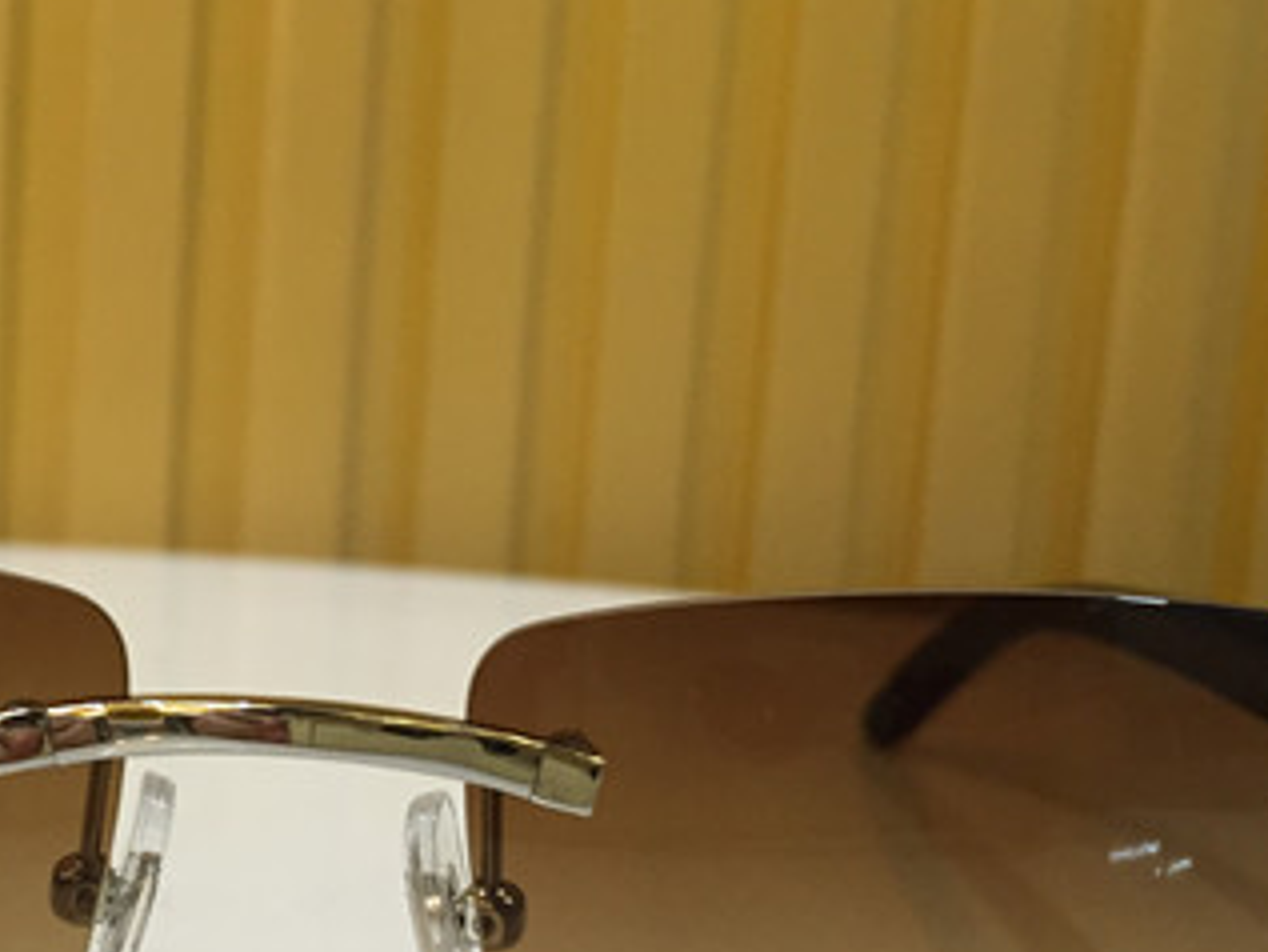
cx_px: 328
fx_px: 2345
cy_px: 622
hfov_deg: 29.8
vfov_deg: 22.9
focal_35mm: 64
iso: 125
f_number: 2.2
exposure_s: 1/33
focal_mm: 4.15
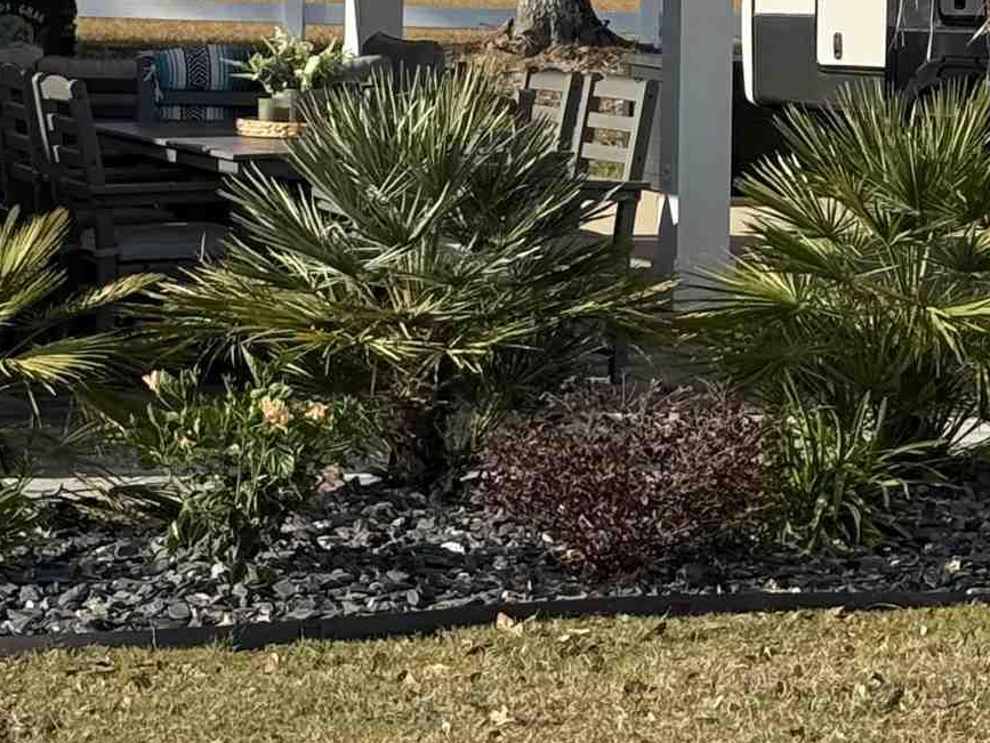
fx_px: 4864
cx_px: 763
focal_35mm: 170
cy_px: -202
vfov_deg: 8.6
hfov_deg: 11.6
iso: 100
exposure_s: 1/4587
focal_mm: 6.76
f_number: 1.78
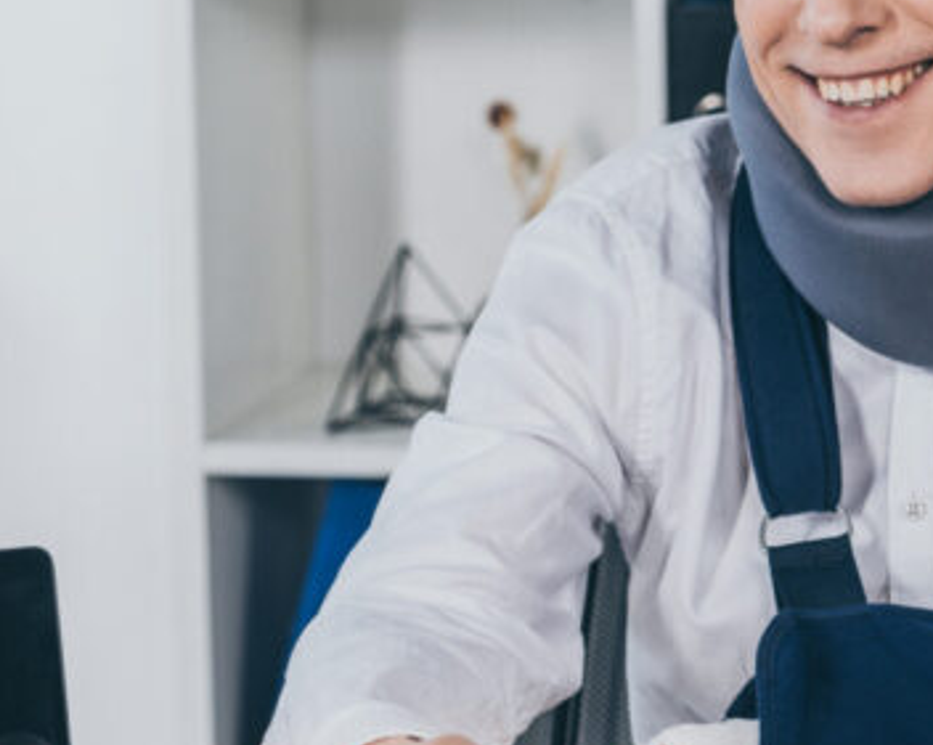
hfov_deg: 8.2
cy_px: 290
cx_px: 758
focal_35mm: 235
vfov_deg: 6.6
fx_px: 6484
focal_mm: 86
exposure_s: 1/160
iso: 160
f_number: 4.5
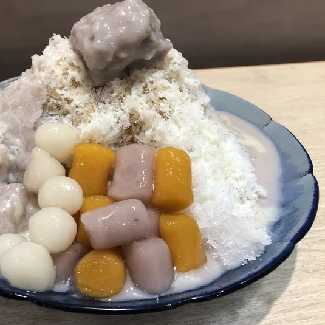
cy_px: 154
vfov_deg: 44.9
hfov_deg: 43.9
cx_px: 95
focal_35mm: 37
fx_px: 393
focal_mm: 3.99
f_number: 1.8
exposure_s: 1/30
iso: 40
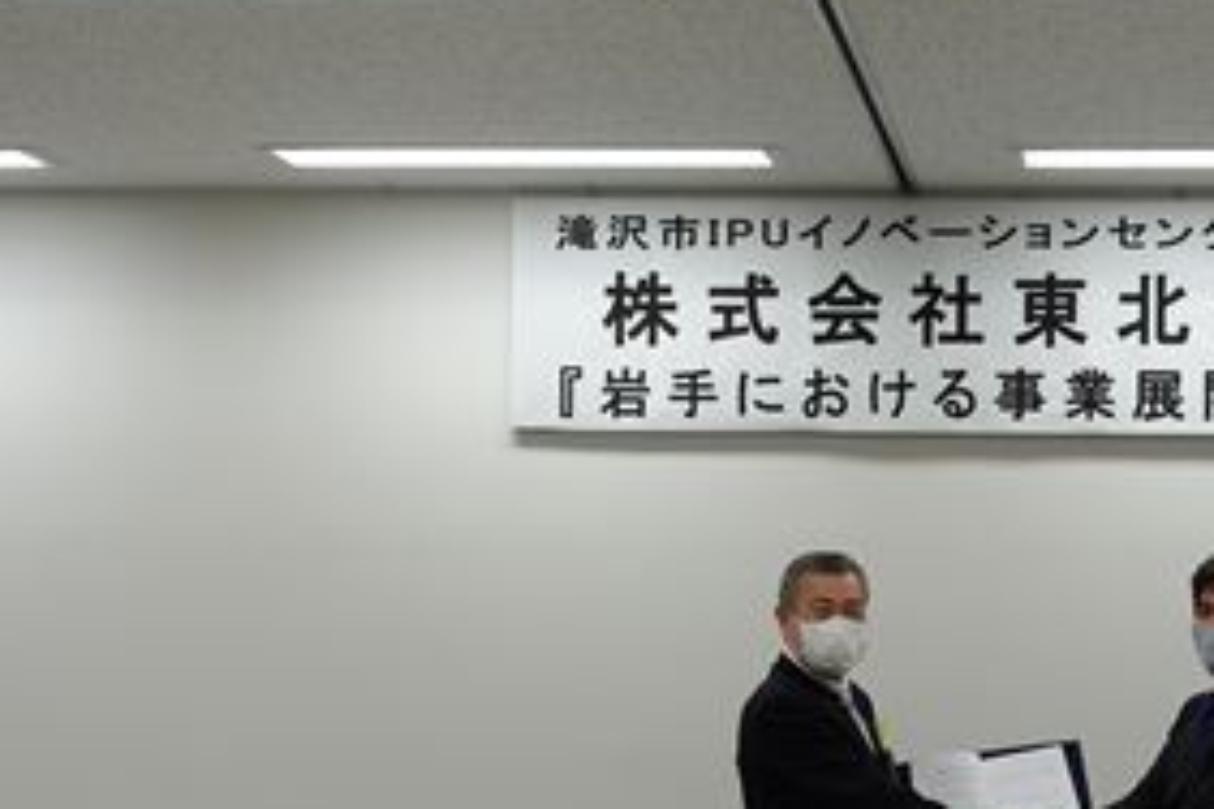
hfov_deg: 23.5
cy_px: 587
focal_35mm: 85
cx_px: 994
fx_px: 2866
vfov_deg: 16.0
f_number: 3.5
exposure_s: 1/80
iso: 125
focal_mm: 18.2
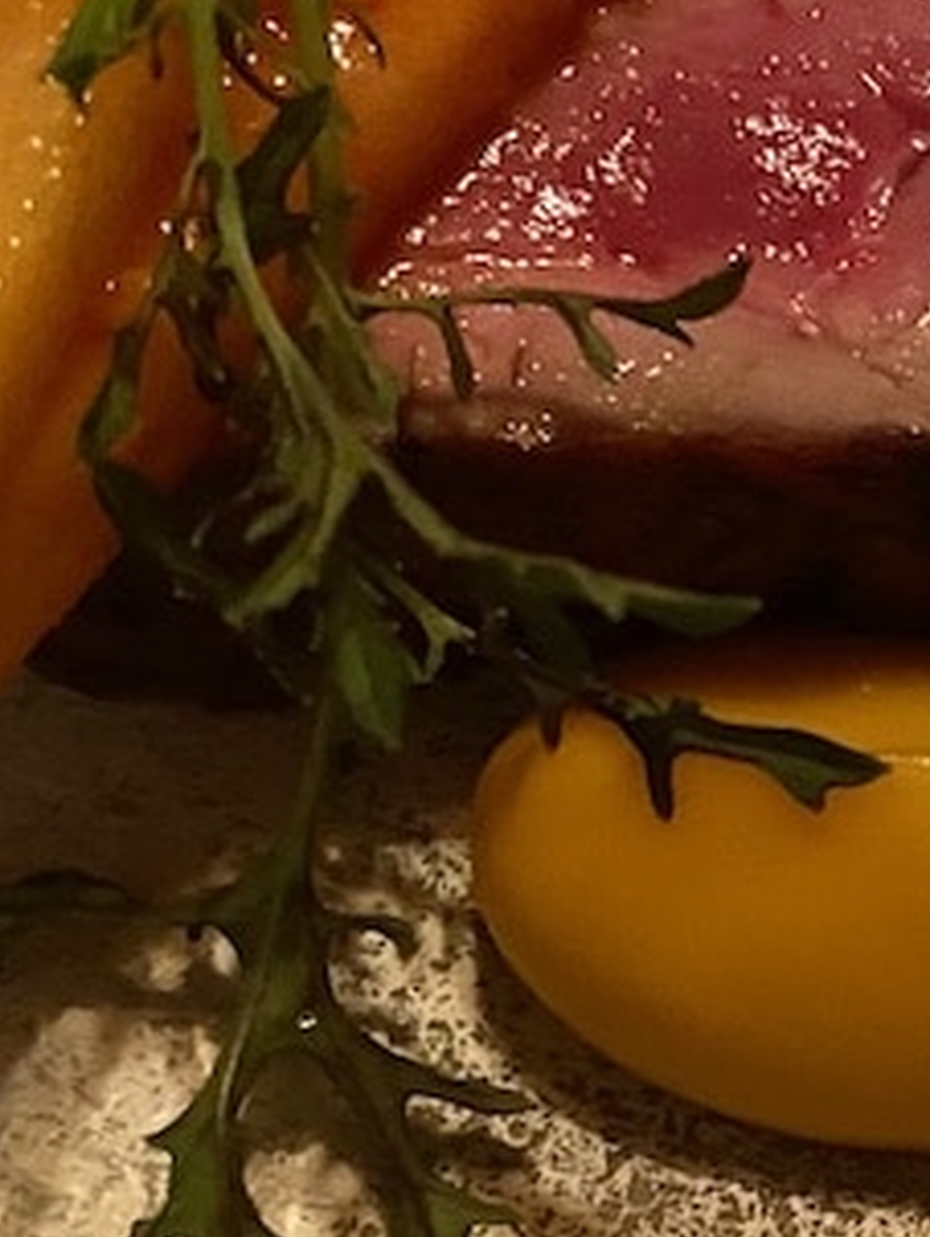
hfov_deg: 16.0
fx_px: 3076
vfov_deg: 22.7
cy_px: 590
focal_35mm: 86
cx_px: 1323
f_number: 1.8
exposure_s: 1/30
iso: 1000
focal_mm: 4.25
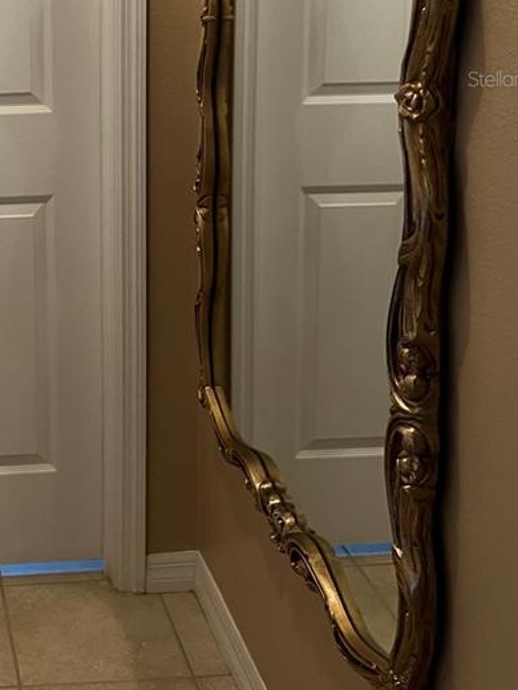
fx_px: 1197
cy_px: 78
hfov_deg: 23.1
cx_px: -36
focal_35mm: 60
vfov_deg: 30.8
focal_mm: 5.7
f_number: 1.5
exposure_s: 1/60
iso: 160
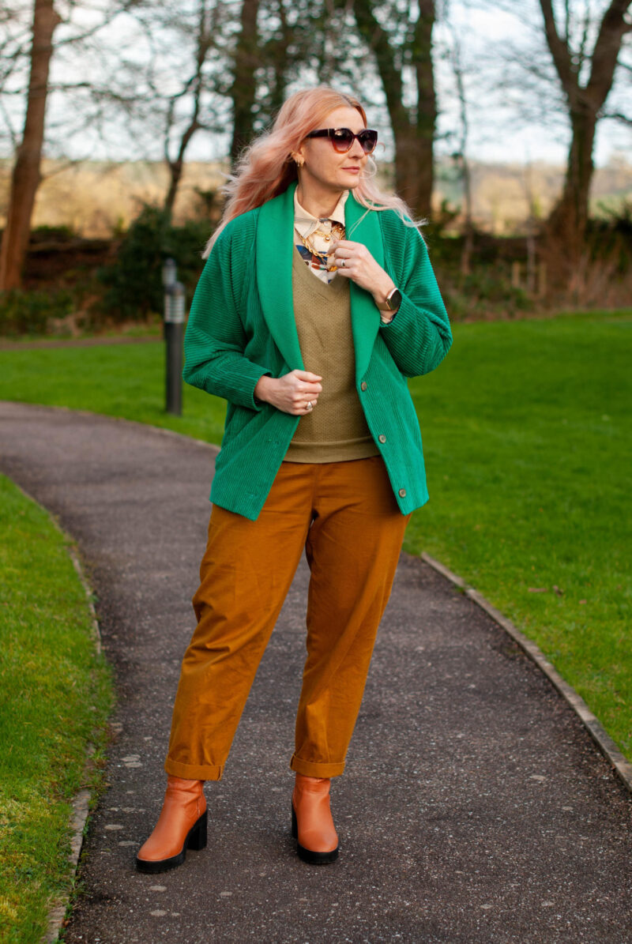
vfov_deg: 27.0
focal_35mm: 75
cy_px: 472
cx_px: 316
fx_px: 1969
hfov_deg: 18.2
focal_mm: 50
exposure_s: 1/200
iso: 100
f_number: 2.2
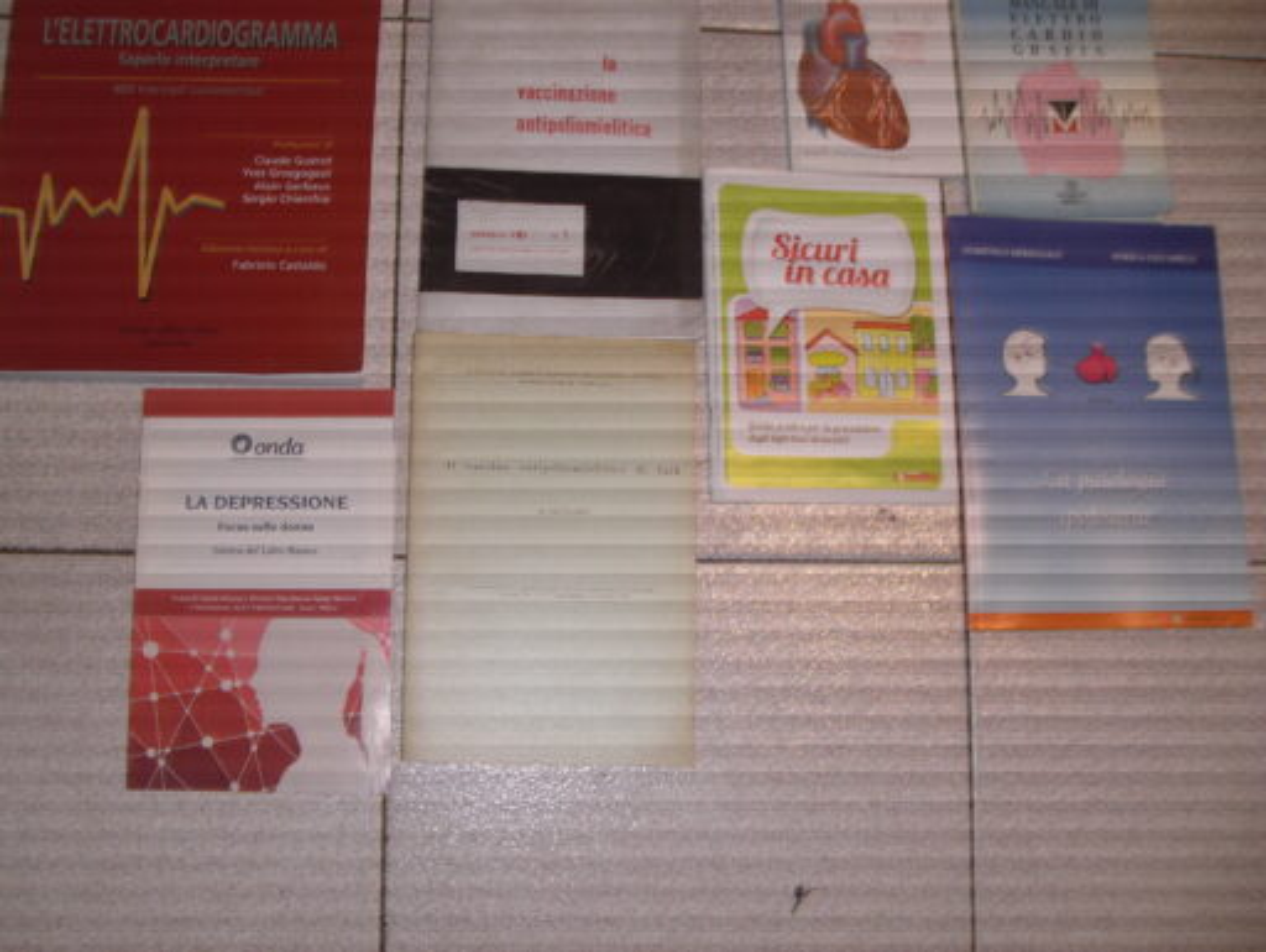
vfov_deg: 37.8
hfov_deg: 48.9
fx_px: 1391
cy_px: 476
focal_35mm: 38
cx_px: 633
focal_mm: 6.2
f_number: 8
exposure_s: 1/30
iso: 64
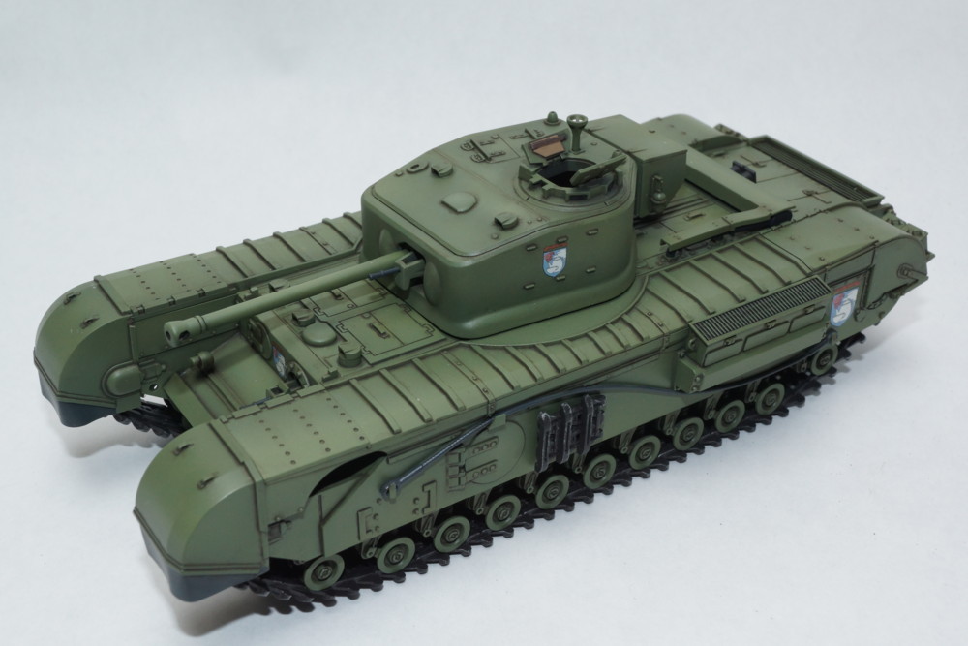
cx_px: 484
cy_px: 323
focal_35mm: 52
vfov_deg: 25.8
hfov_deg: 37.8
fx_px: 1412
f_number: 18
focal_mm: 35
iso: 400
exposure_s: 1/100
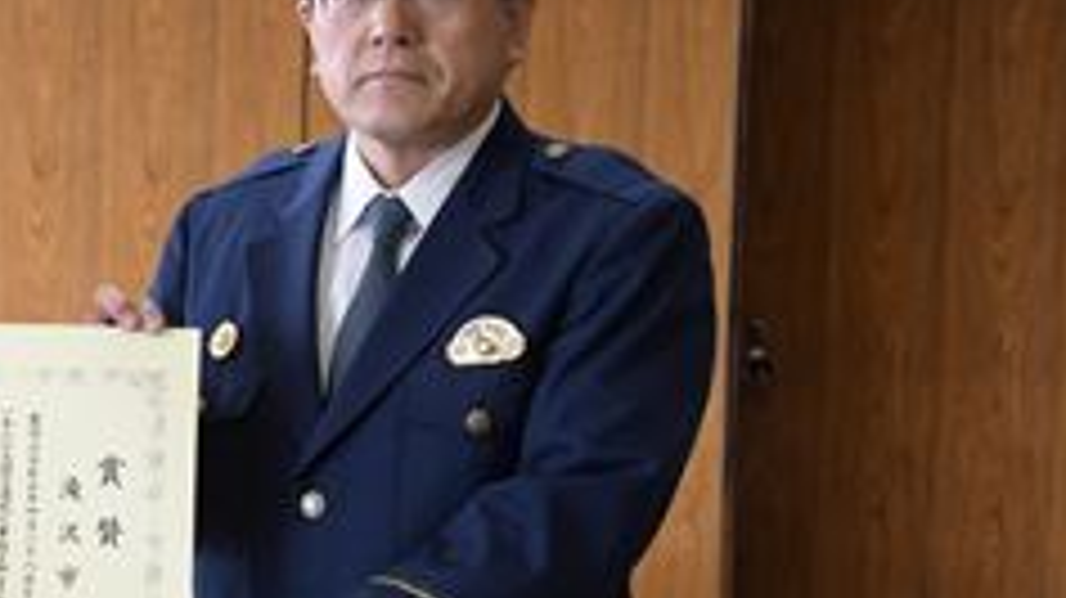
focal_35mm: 126
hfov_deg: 16.7
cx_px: 0
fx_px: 3560
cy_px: 416
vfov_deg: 9.6
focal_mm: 38
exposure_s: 1/250
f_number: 8
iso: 2500
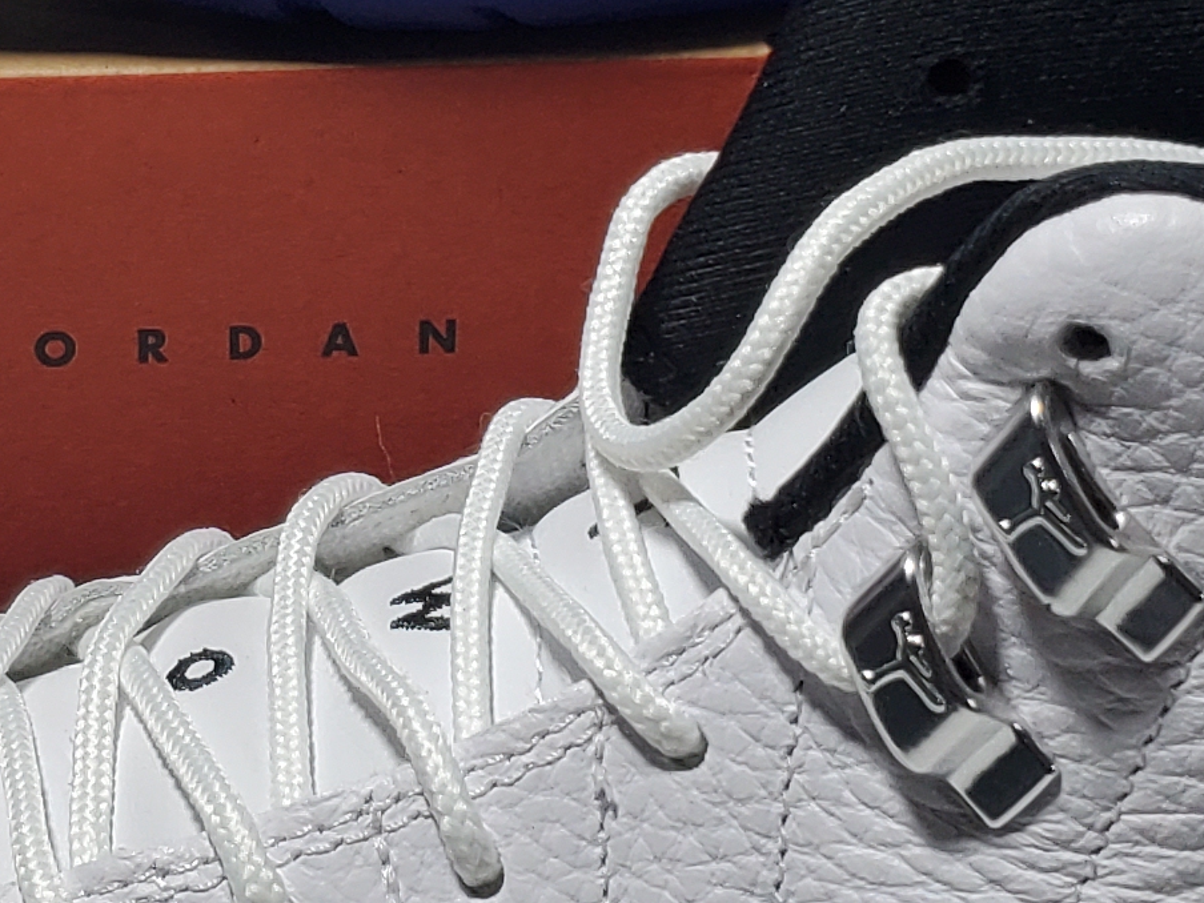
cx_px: 446
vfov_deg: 12.7
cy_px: 59
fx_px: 4035
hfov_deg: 16.9
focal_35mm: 116
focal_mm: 4.3
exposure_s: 1/466
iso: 50
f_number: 1.5
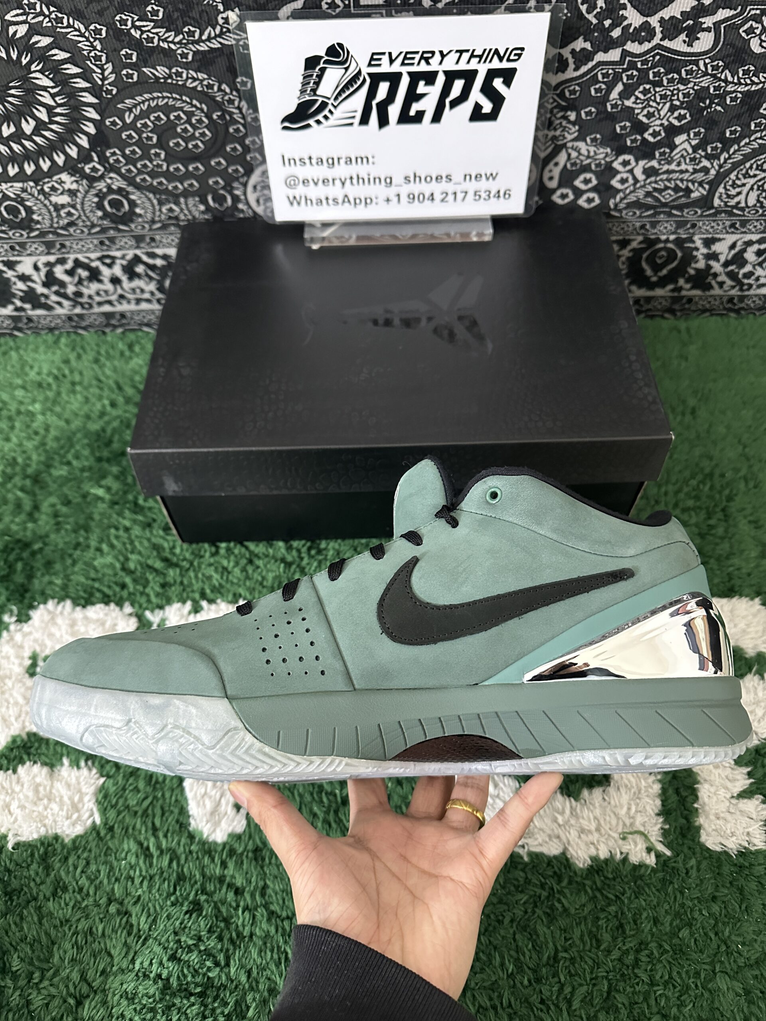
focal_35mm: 24
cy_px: 510
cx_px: 383
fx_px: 708
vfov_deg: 71.6
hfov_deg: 56.8
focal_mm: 6.86
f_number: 1.78
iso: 800
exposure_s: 1/50
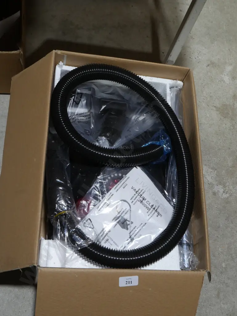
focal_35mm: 44
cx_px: 118
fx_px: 401
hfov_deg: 32.9
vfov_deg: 42.9
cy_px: 158
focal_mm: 22
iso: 1000
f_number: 11
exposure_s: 1/60
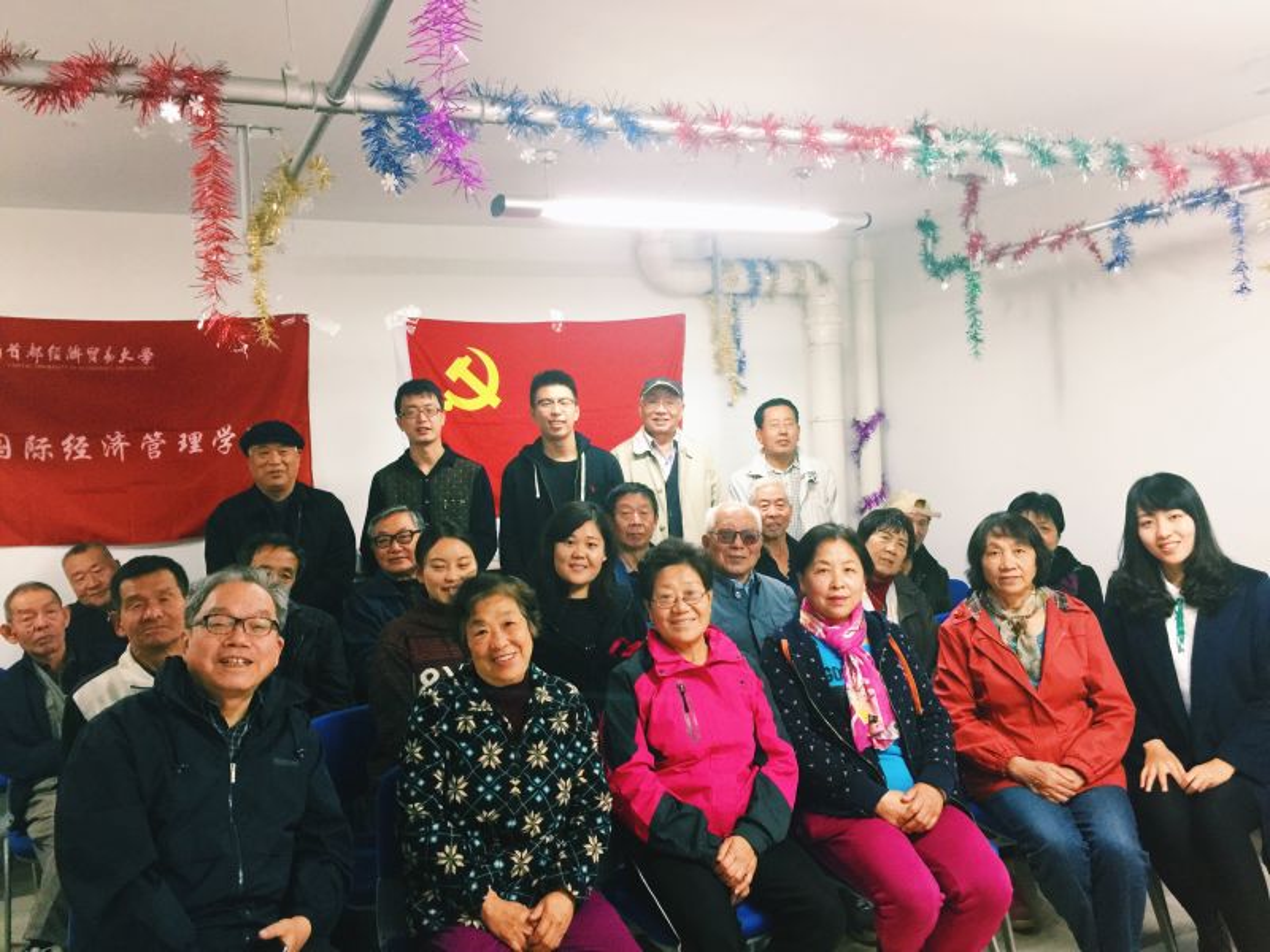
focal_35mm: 29
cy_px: 476
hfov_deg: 61.7
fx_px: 1064
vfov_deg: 48.2
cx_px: 635
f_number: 2.2
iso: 100
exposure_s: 1/10
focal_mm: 4.15
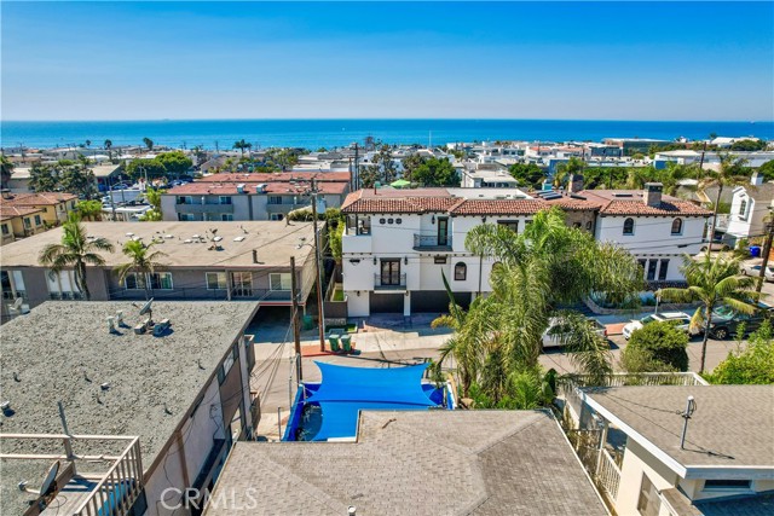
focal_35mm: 22
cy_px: 258
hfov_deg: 78.6
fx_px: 473
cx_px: 387
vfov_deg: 57.3
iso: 110
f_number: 2.8
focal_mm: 8.38
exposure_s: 1/2000
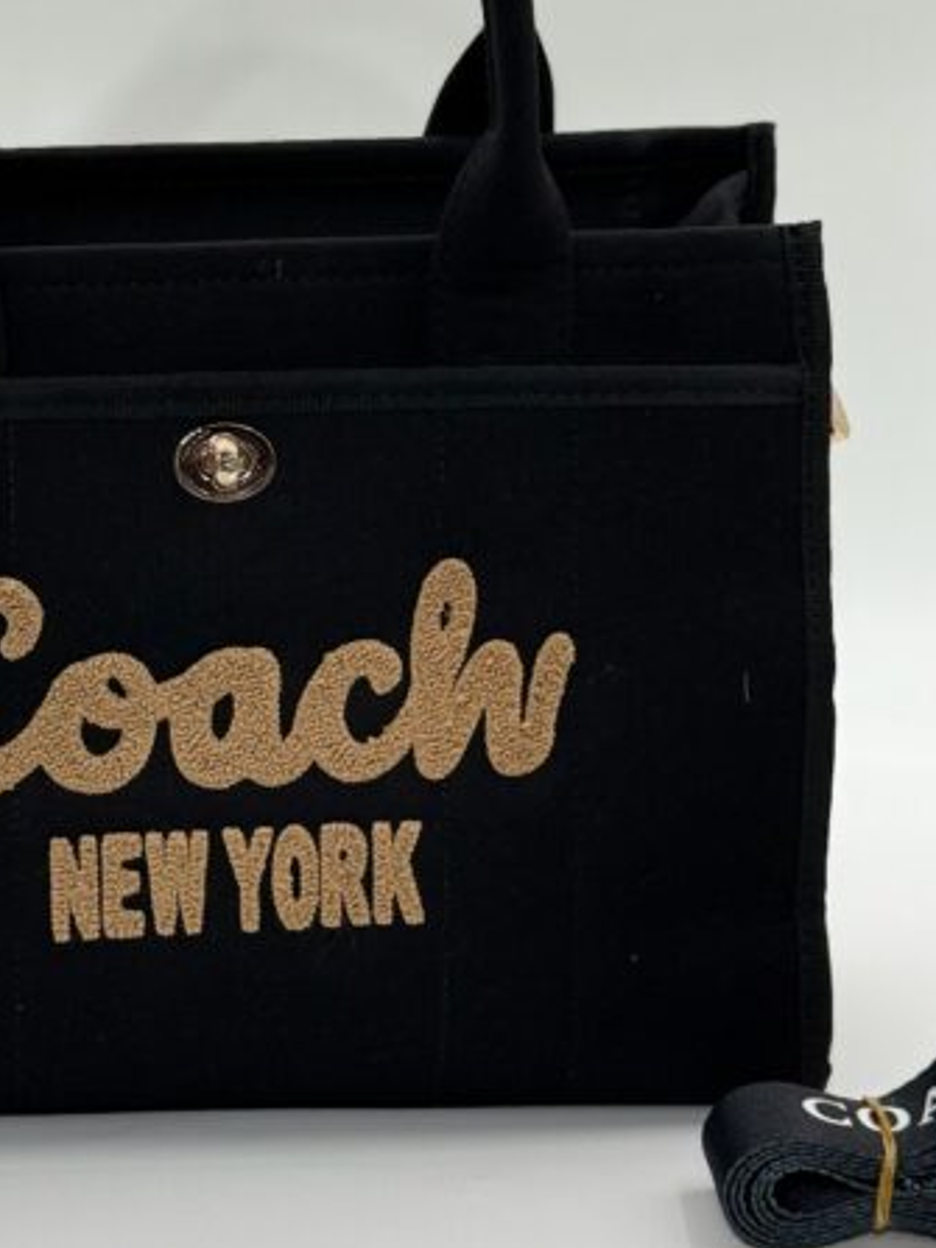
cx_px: 235
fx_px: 3355
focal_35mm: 93
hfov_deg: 15.8
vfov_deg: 21.0
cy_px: 398
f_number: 1.78
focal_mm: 6.76
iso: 64
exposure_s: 1/663
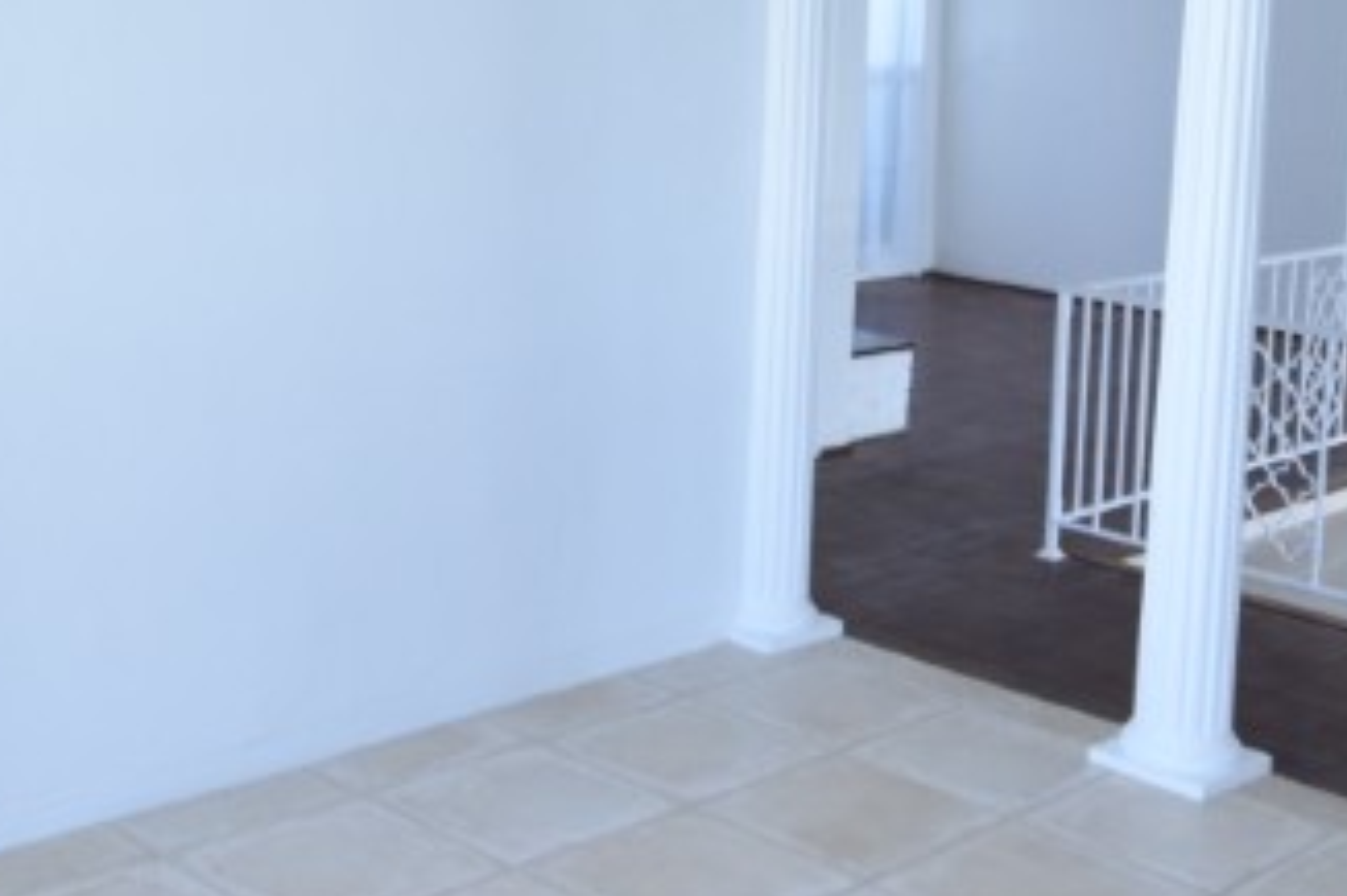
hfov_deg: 37.5
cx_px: 665
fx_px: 1982
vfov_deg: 24.9
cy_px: 128
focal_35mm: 53
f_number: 3.5
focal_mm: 10
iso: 800
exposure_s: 1/90
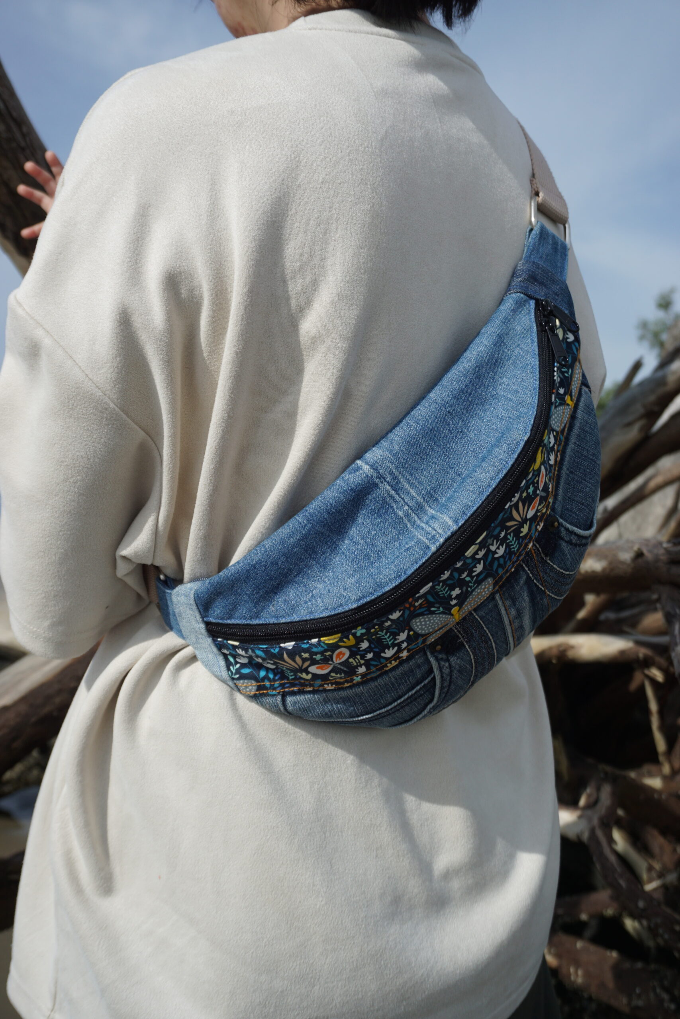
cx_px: 340
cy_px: 510
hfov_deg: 38.4
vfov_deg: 55.1
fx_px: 977
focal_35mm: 34
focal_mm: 23
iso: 100
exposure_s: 1/1250
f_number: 5
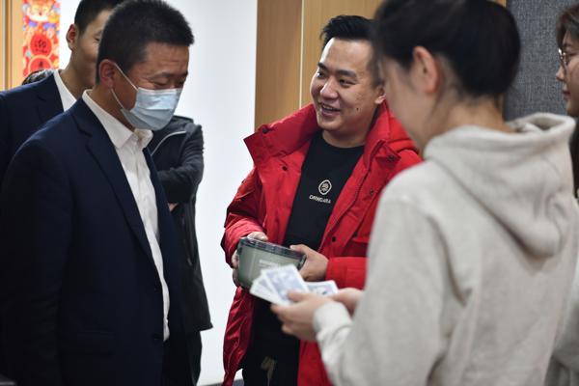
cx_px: 290
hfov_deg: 28.8
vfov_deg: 19.5
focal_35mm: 70
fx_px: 1126
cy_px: 193
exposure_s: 1/80
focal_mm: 70
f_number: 3.2
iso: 800
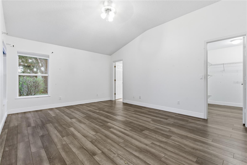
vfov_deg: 73.7
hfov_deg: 96.7
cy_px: 82
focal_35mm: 16
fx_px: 110
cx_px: 124
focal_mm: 16
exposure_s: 1/10
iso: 250
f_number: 9
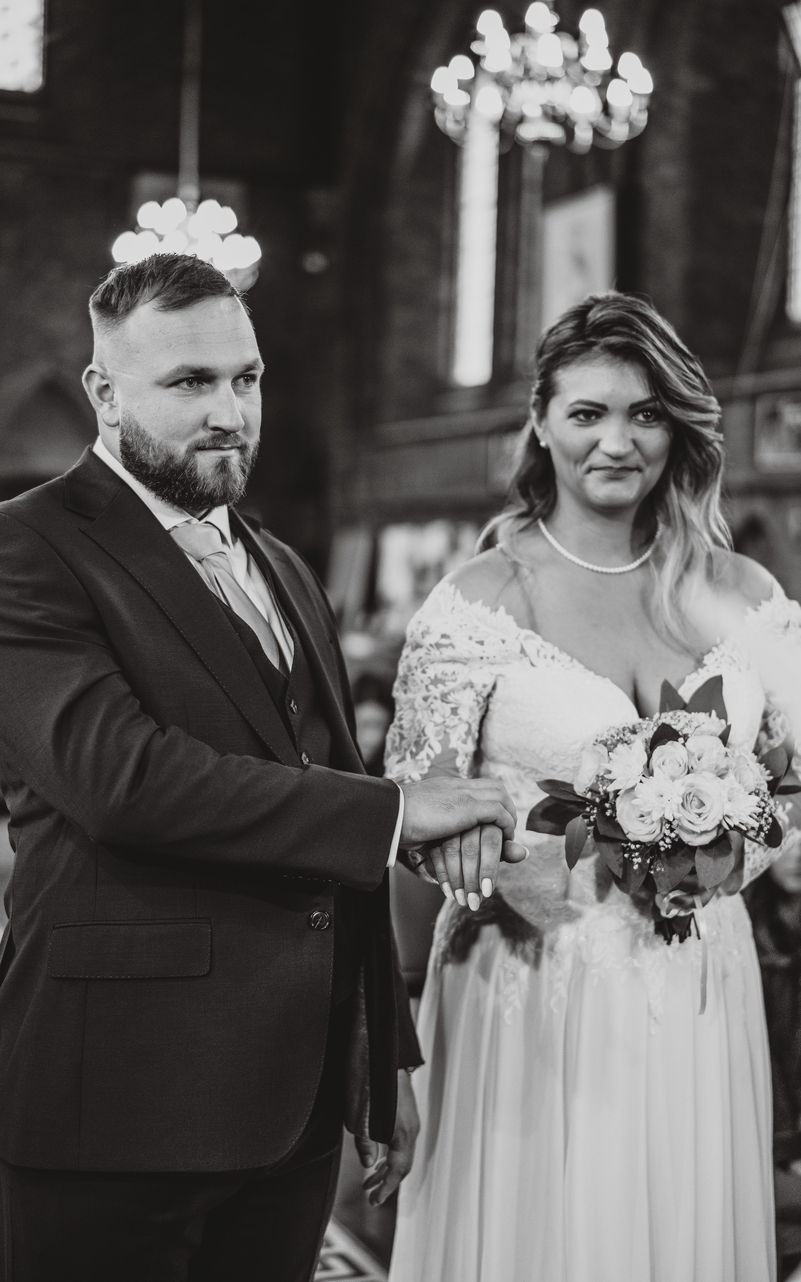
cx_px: 378
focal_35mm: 57
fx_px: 1991
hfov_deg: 22.7
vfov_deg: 35.7
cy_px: 630
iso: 1600
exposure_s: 1/250
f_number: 2
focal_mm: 55
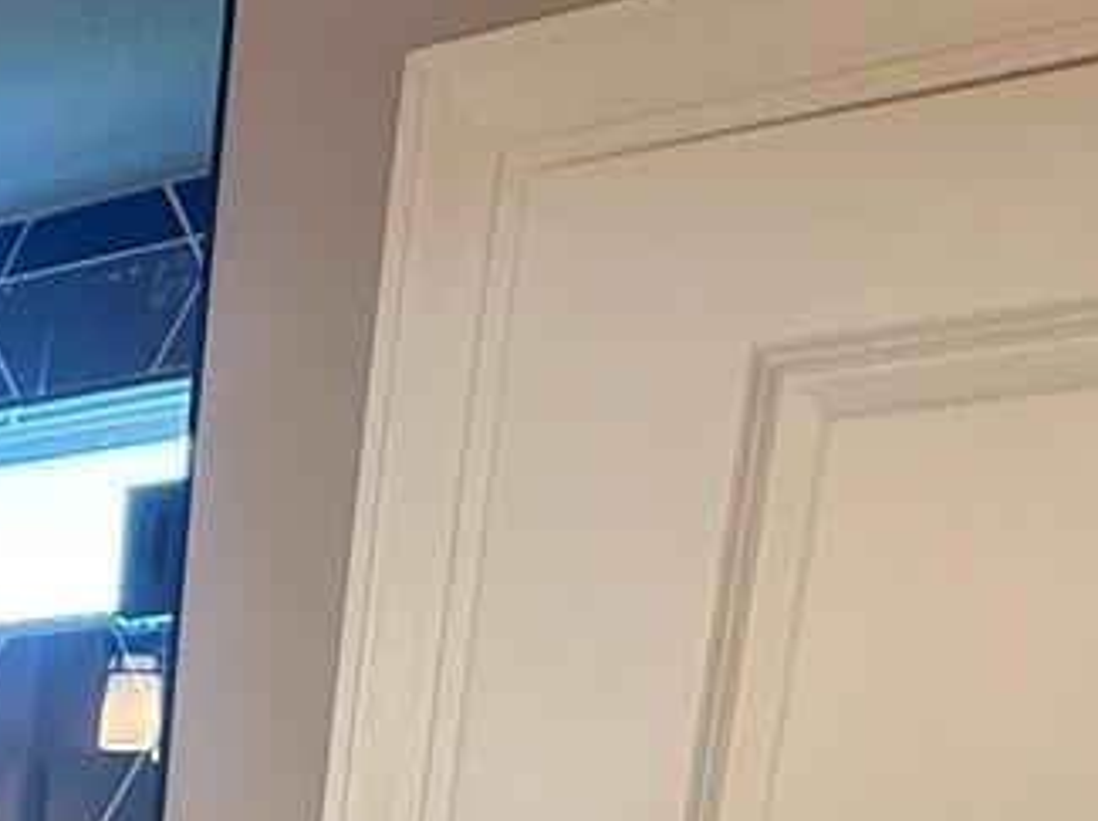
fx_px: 2186
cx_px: -486
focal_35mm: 69
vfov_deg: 16.7
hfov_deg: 23.4
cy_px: 1585
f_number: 2.2
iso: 200
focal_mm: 2.22
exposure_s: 1/60
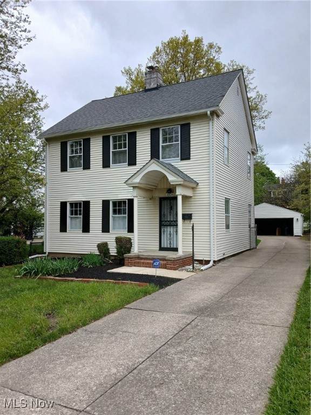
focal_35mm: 26
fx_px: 311
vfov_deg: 67.3
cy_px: 208
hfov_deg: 53.1
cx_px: 156
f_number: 1.8
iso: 20
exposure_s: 1/452
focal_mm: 3.98
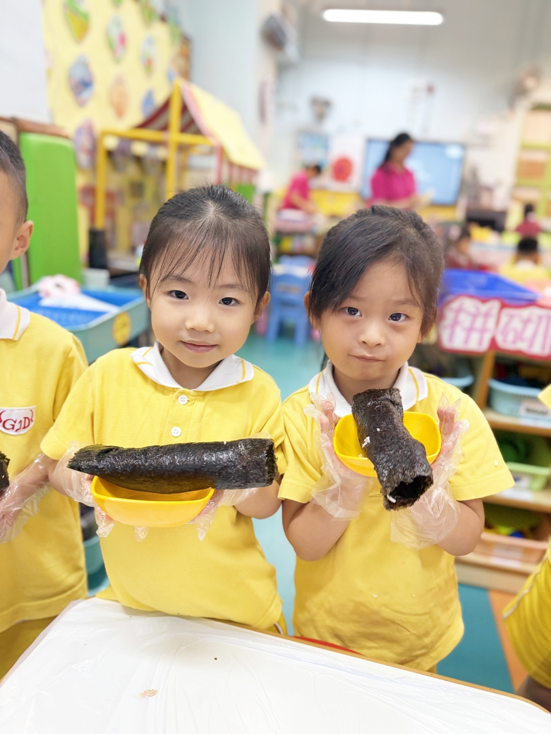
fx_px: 509
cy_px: 367
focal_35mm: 24
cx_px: 276
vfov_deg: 71.6
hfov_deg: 56.8
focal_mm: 6.76
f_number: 1.78
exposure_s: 1/65
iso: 200
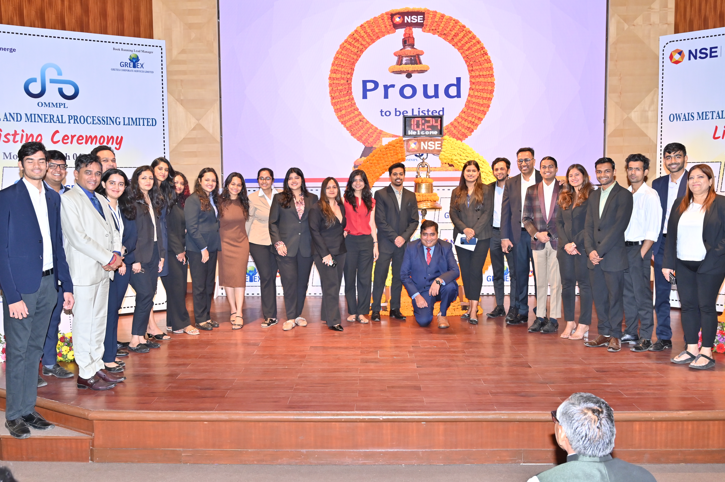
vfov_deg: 37.8
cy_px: 240
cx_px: 353
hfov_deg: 54.5
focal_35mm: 35
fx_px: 704
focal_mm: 33
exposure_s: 1/160
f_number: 5.6
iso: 1250
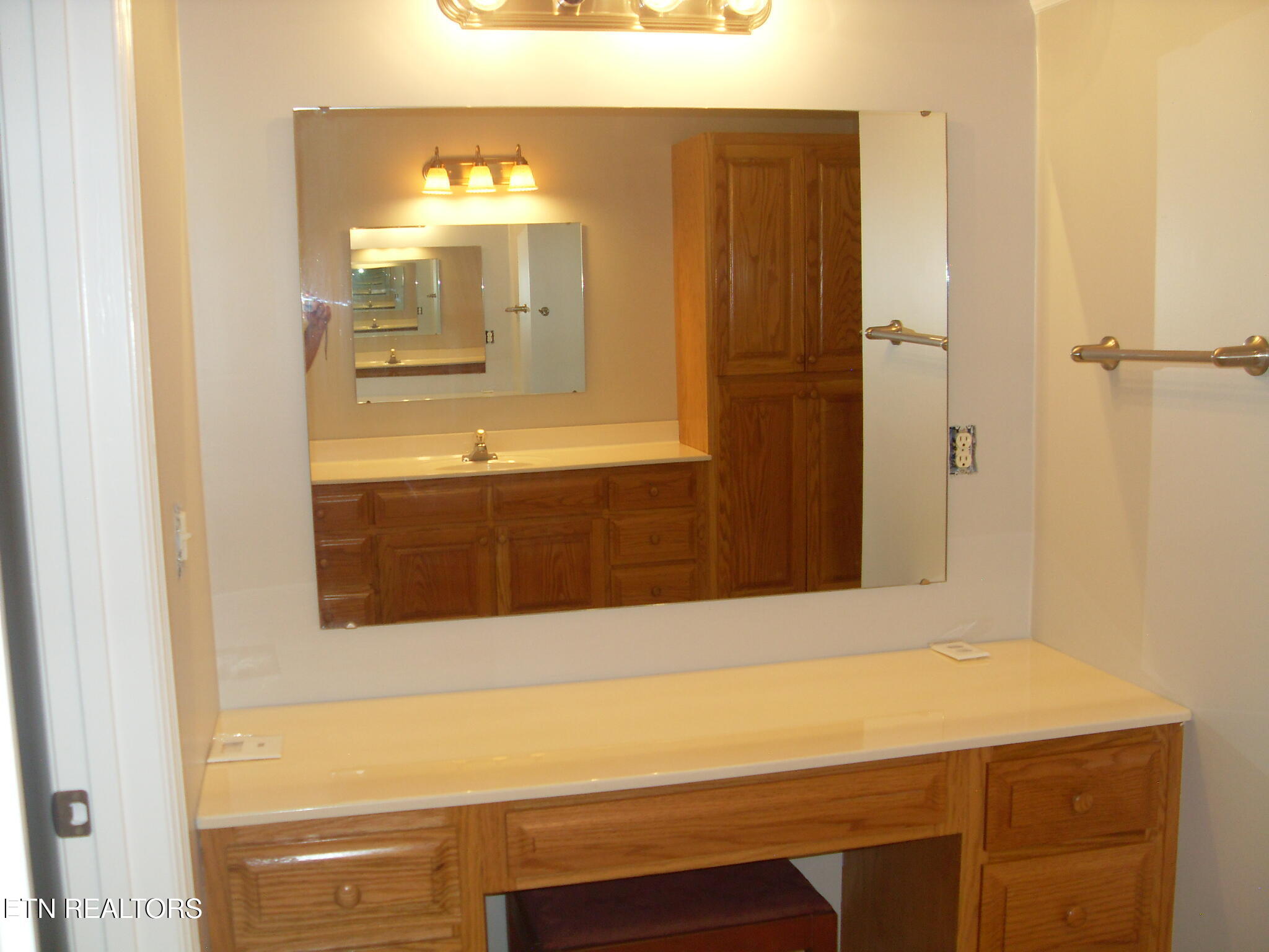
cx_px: 634
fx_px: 1356
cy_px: 476
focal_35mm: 37
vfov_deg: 38.7
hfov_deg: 50.1
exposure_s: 1/45
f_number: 2.8
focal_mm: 6.3
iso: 100
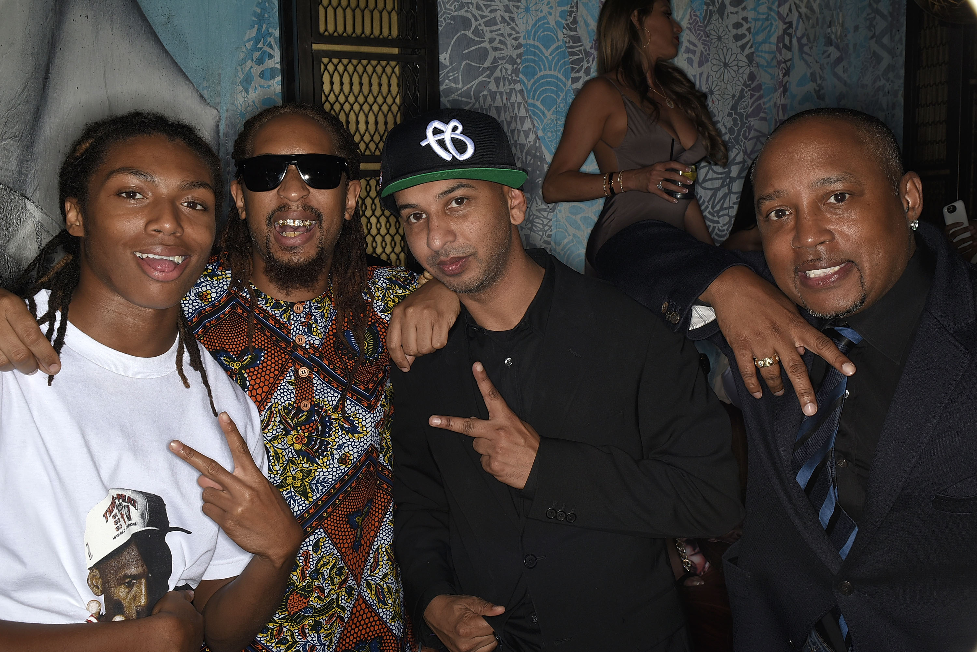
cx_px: 488
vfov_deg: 37.9
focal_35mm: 35
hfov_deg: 54.4
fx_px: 950
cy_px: 326
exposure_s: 1/100
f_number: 13
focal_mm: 35
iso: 320
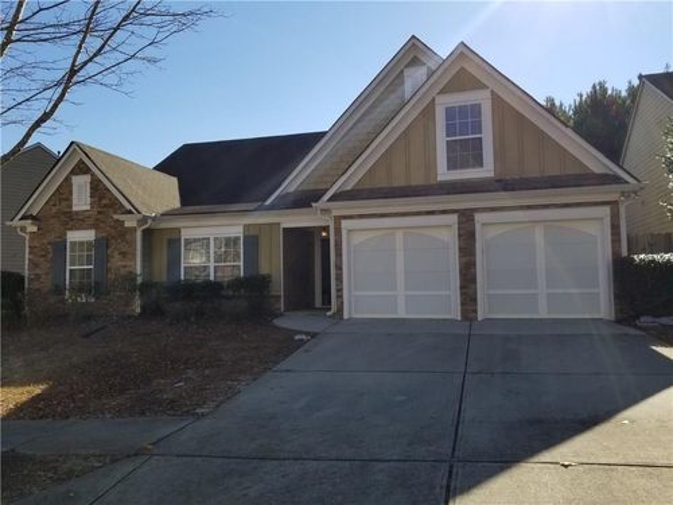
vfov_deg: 53.1
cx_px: 336
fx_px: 505
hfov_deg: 67.3
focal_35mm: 26
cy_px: 252
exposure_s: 1/2408
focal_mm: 4.25
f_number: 1.7
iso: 50
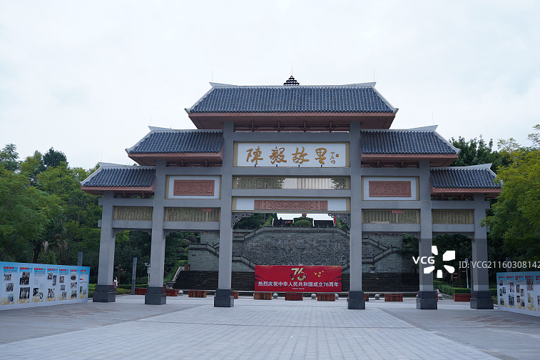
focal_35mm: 37
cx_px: 275
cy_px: 173
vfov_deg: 35.9
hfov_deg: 51.9
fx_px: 555
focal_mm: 35
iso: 100
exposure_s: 1/200
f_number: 4
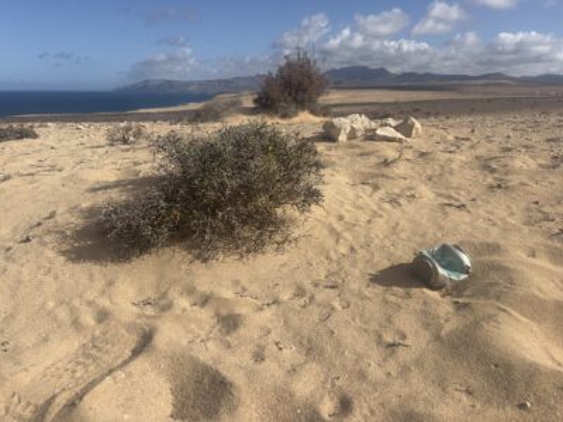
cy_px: 211
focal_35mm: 26
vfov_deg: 53.1
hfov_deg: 67.3
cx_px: 282
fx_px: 423
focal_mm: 5.7
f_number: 1.5
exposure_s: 1/8000
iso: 50
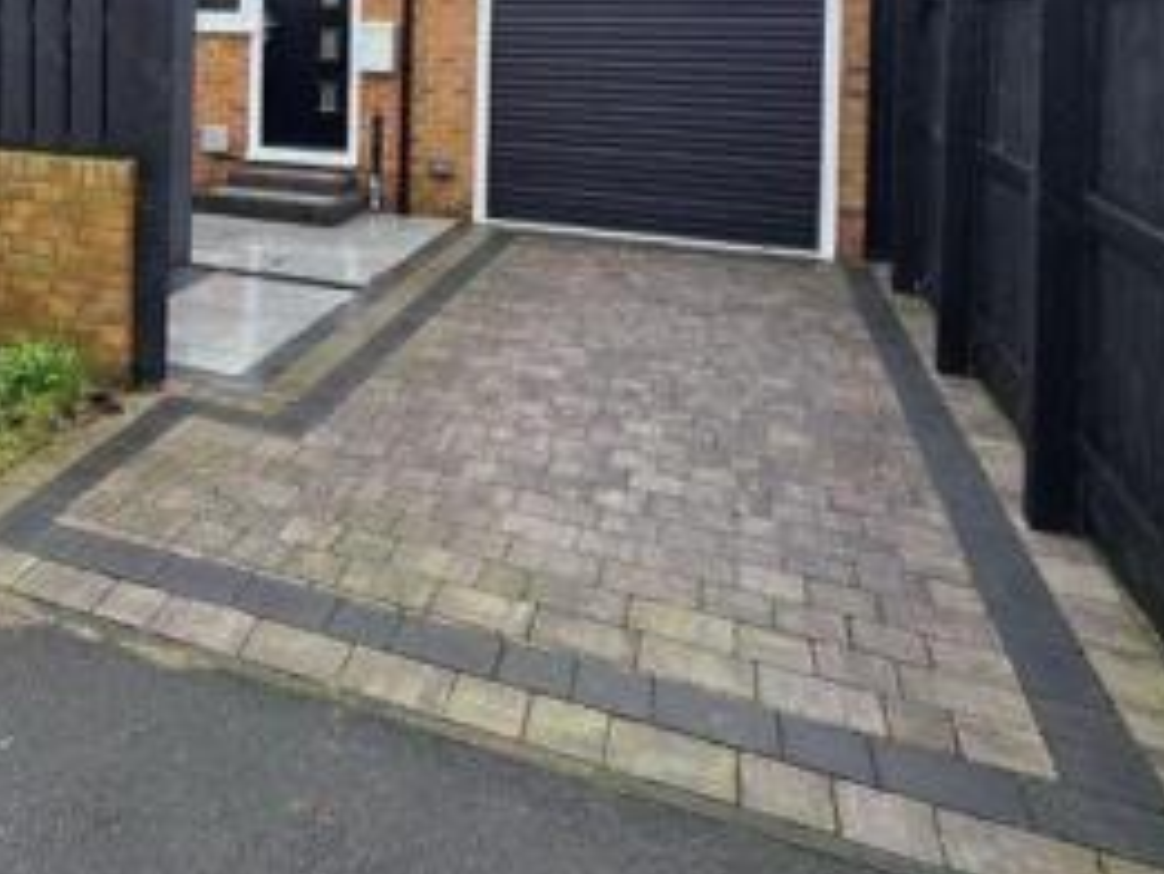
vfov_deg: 42.7
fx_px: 976
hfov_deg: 56.4
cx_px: 207
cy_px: 33
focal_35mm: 29
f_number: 1.9
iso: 125
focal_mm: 2.2
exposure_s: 1/100
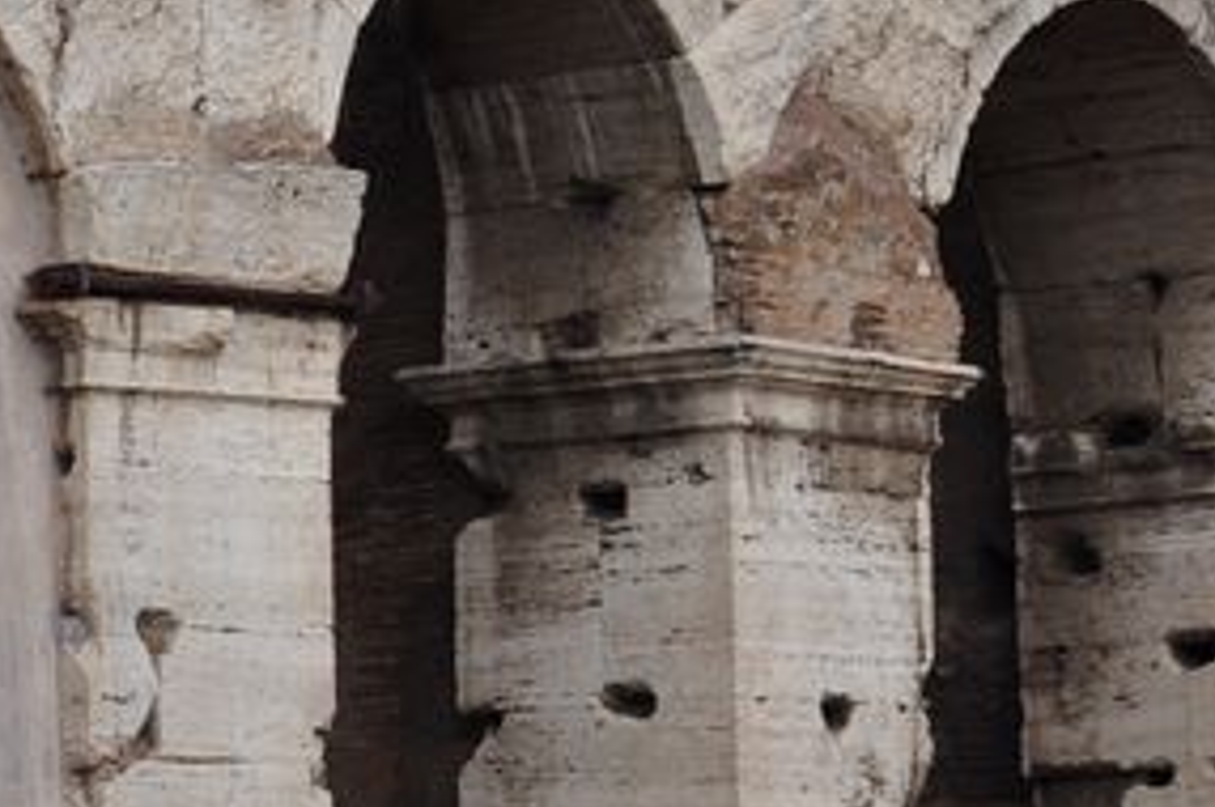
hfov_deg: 5.7
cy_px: 603
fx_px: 11967
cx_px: -858
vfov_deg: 3.9
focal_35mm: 355
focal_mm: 66
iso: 200
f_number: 10
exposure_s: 1/200
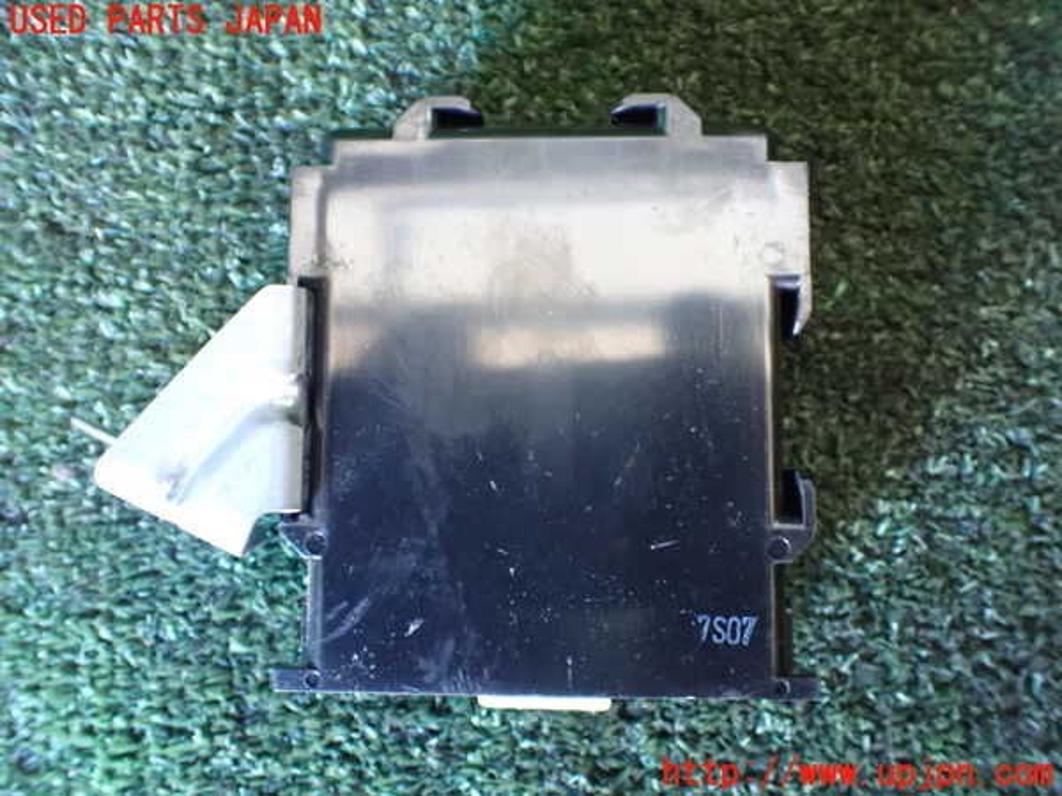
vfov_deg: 46.8
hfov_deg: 60.0
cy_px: 398
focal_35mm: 30
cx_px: 531
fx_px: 920
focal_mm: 5.4
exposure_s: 1/30
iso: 1250
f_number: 2.3
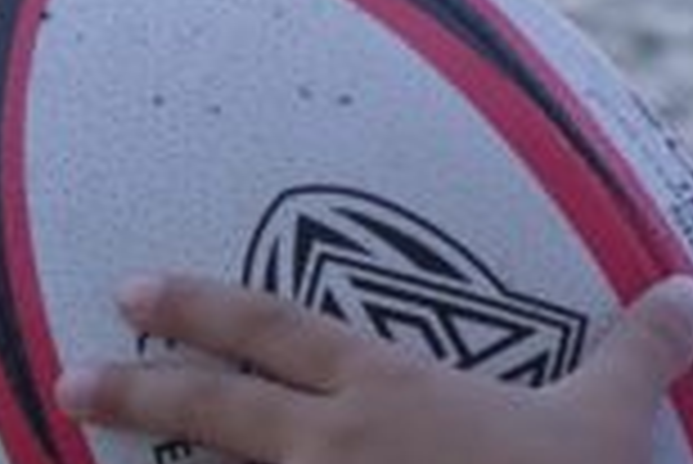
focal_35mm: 476
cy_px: 842
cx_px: 328
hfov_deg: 4.3
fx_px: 9171
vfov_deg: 2.9
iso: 100
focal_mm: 37.54
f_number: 3.5
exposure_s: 1/200
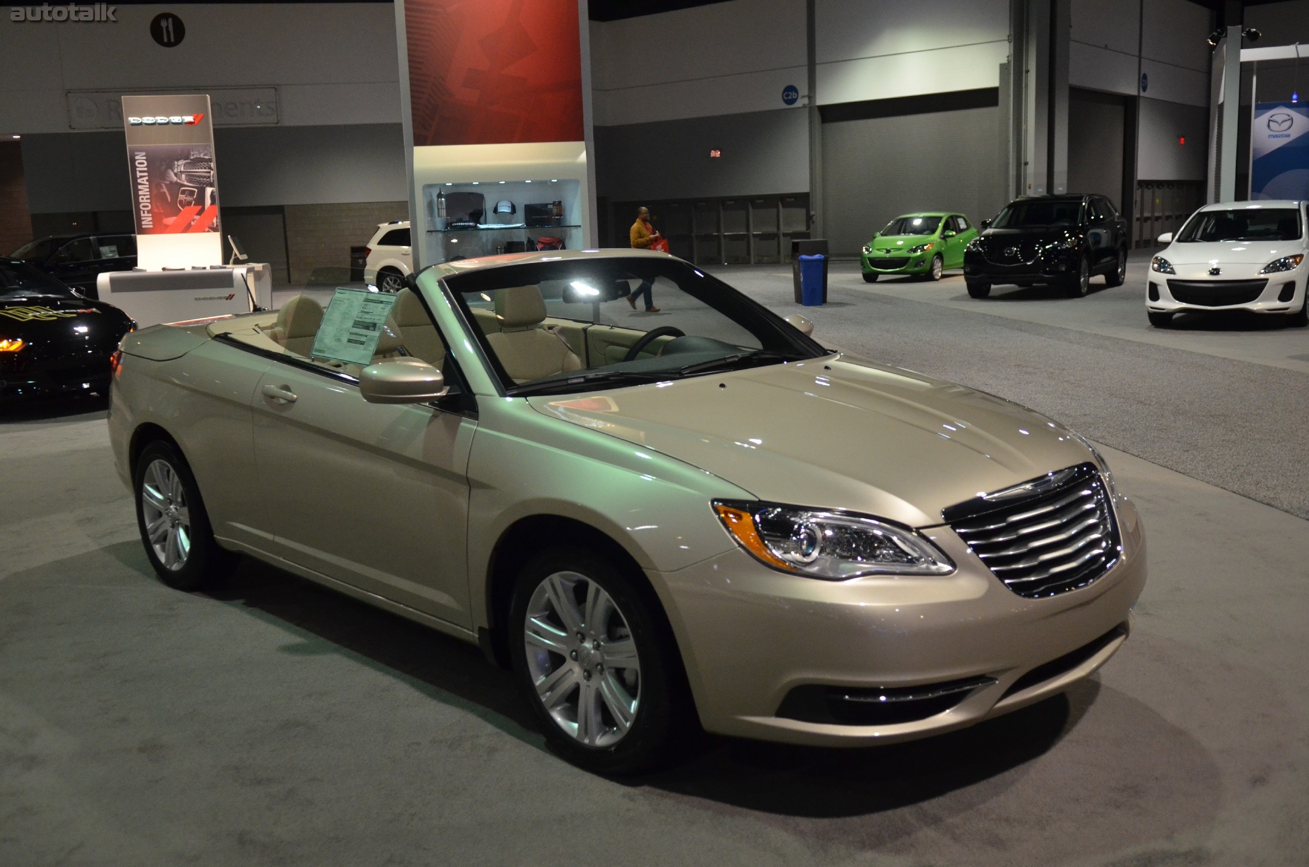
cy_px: 434
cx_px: 654
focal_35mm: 33
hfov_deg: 57.3
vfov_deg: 39.8
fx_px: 1197
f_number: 2.8
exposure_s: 1/100
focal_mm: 22
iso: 1600
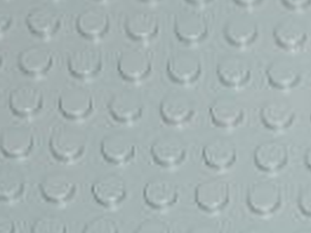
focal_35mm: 359
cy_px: -137
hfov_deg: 5.4
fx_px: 3225
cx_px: 613
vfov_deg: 4.1
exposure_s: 1/60
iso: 100
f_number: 3.9
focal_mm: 12.2
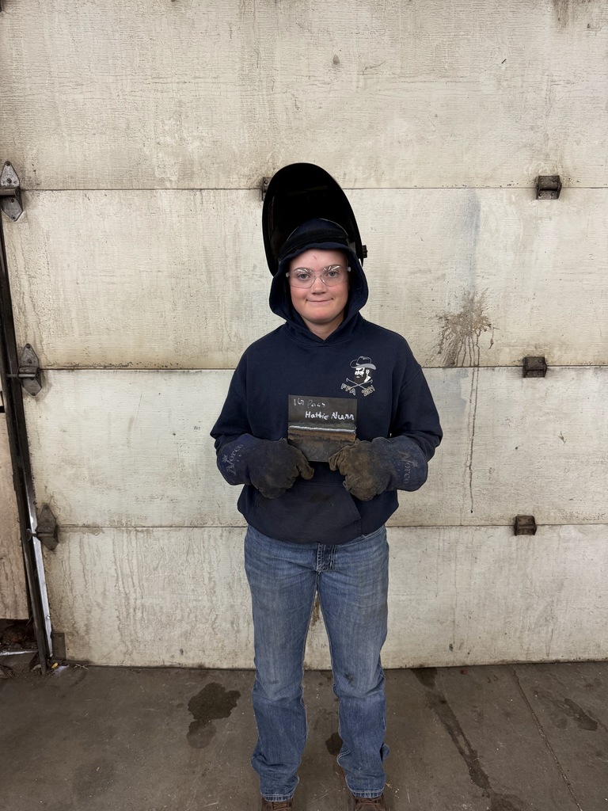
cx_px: 304
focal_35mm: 24
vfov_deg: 71.6
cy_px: 406
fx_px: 562
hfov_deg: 56.8
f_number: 1.78
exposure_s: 1/60
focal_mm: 6.76
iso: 200
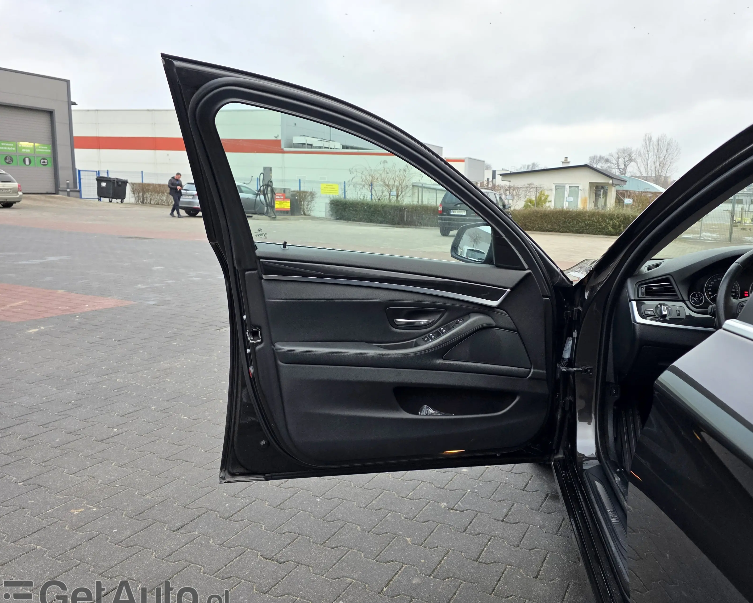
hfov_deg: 63.5
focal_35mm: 27
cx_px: 450
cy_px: 283
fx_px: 602
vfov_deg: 53.1
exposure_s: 1/180
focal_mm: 6.3
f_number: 1.7
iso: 100
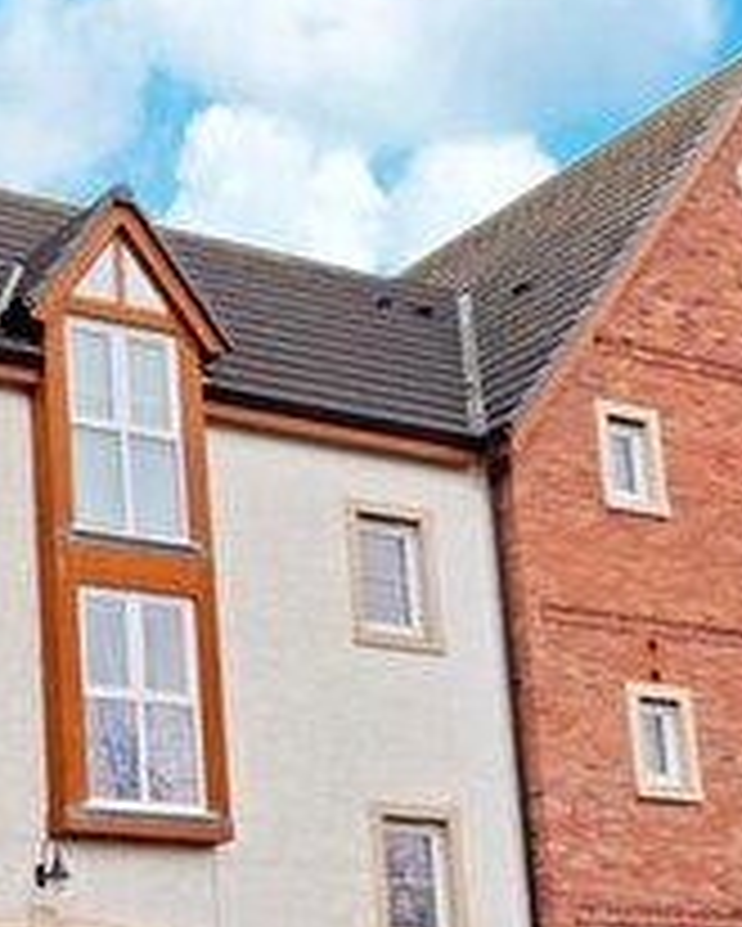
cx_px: -234
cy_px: 785
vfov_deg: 29.1
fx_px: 1728
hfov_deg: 21.7
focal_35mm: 63
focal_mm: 2.03
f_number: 1.8
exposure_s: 1/1442
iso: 50
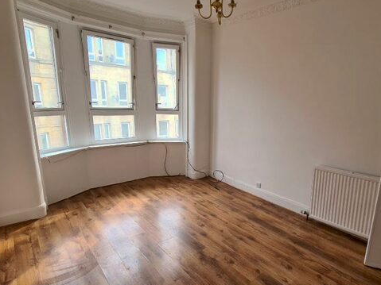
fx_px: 209
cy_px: 150
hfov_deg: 83.3
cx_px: 234
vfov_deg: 68.6
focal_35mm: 19
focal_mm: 2.2
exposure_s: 1/111
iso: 50
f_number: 2.2
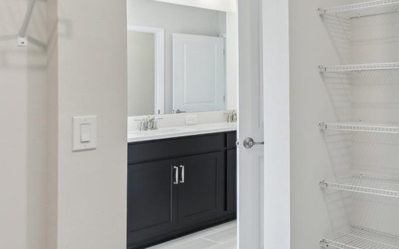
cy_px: 108
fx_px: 413
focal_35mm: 38
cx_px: 373
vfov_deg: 33.5
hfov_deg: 45.7
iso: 100
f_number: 7.1
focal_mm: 10
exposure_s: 1/10
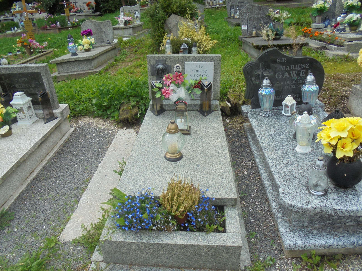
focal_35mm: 26
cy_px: 136
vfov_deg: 53.1
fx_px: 272
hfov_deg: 67.3
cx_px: 181
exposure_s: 1/160
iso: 100
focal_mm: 4.6
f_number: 3.5
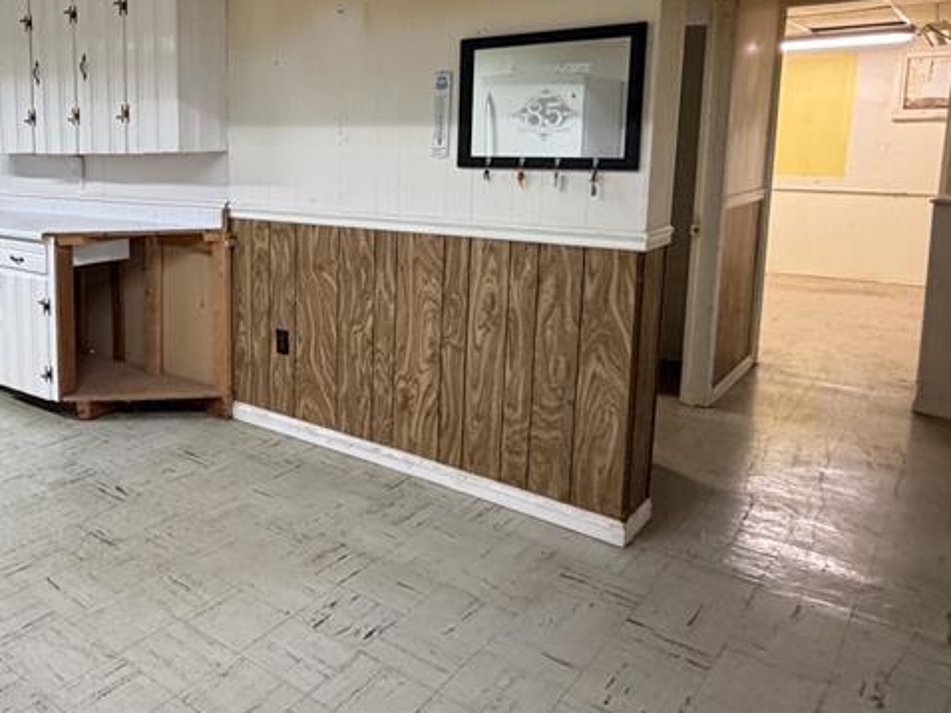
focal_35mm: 30
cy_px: 257
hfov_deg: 56.2
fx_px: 824
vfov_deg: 46.3
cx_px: 207
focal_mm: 2.22
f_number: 2.2
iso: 400
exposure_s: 1/60
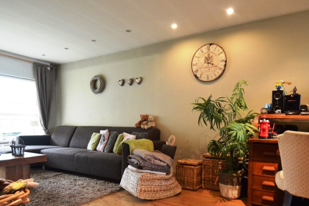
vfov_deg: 54.2
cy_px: 134
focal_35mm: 23
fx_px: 197
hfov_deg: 75.6
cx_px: 179
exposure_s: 1/60
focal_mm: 10
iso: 1100
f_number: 3.5
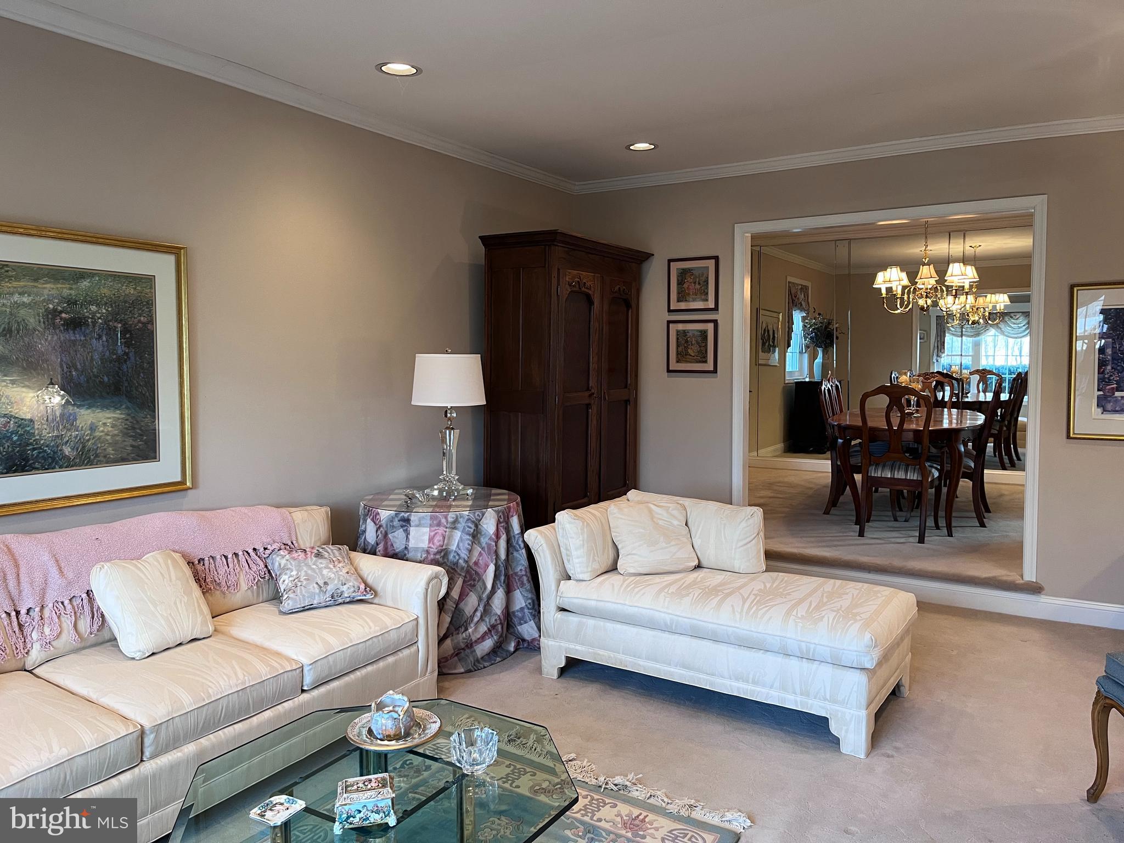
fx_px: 844
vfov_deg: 53.1
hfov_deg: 67.3
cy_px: 422
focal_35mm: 26
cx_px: 562
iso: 100
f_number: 1.6
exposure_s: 1/60
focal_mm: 5.1
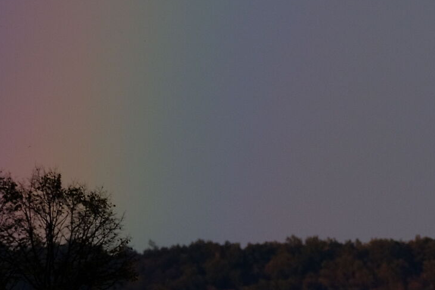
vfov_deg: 1.4
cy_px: 67
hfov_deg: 2.1
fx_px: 11822
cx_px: 348
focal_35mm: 978
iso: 320
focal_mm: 198.9
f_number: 5
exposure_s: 1/400
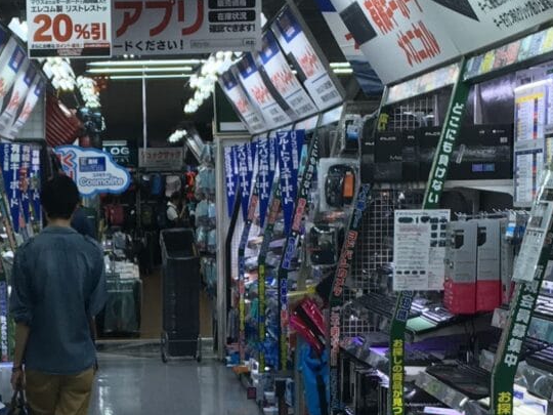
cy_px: 490
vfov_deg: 13.1
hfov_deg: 17.8
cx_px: 133
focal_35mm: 110
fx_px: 1757
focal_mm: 4.15
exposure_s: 1/60
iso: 32
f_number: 2.2
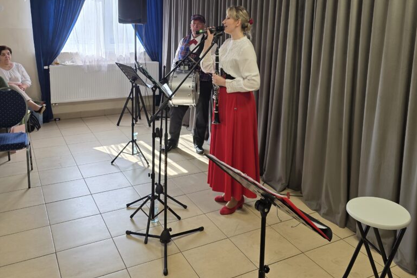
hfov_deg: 58.7
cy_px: 70
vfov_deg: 40.0
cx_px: 208
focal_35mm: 32
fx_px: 371
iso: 125
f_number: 1.7
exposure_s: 1/180
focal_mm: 6.3
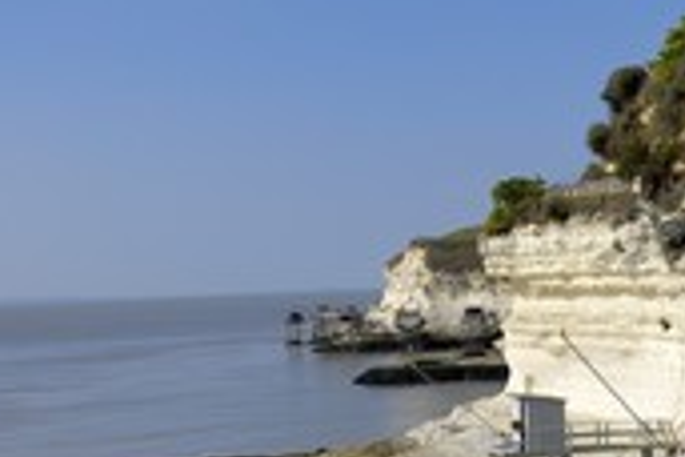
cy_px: 281
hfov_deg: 26.3
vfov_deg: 18.4
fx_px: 1408
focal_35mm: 74
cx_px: 635
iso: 100
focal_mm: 20
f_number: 5.6
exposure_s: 1/1000
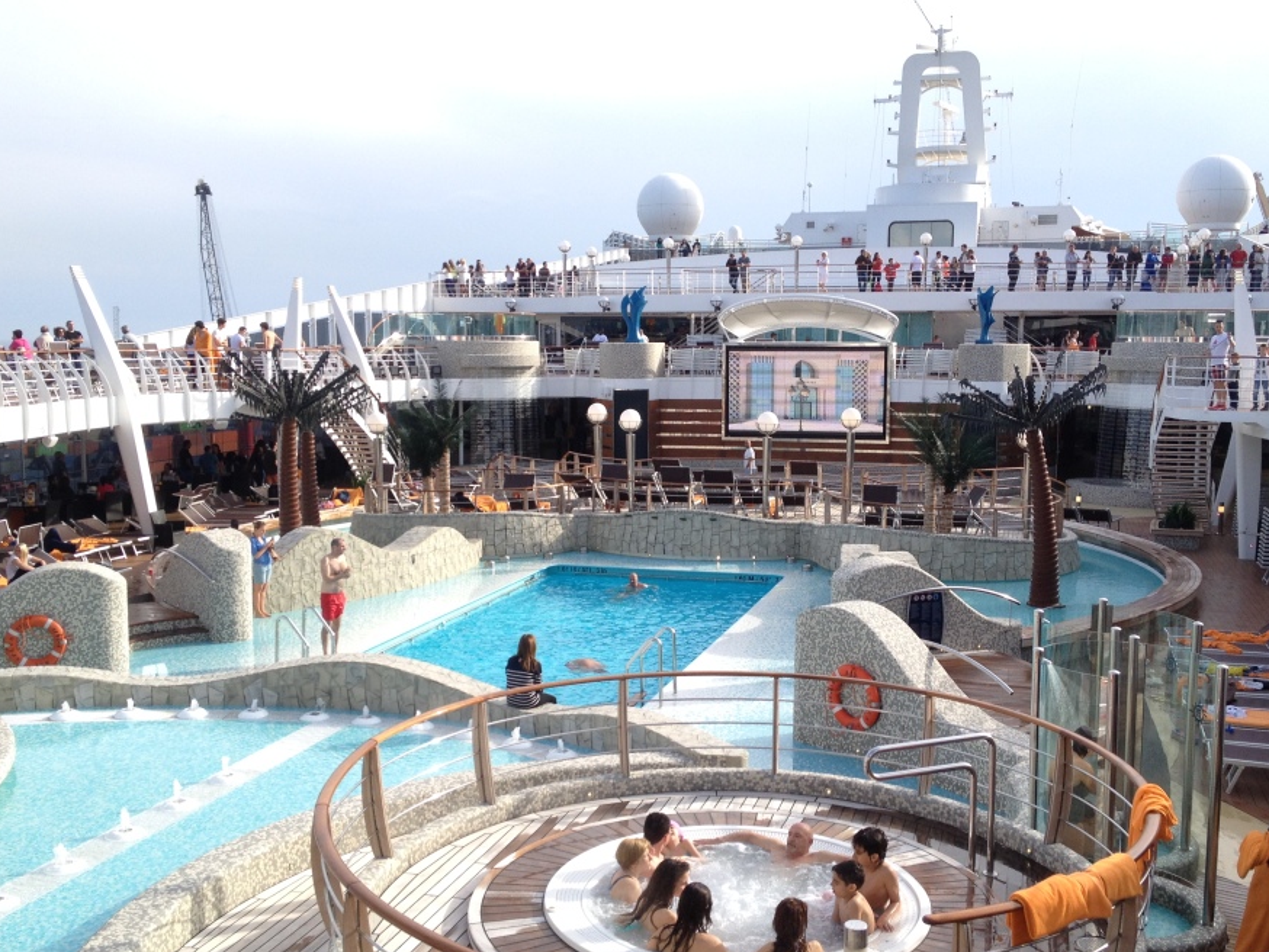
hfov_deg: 45.7
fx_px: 1503
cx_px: 669
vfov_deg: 35.1
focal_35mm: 41
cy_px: 505
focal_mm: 4.28
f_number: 2.4
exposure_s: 1/613
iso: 50
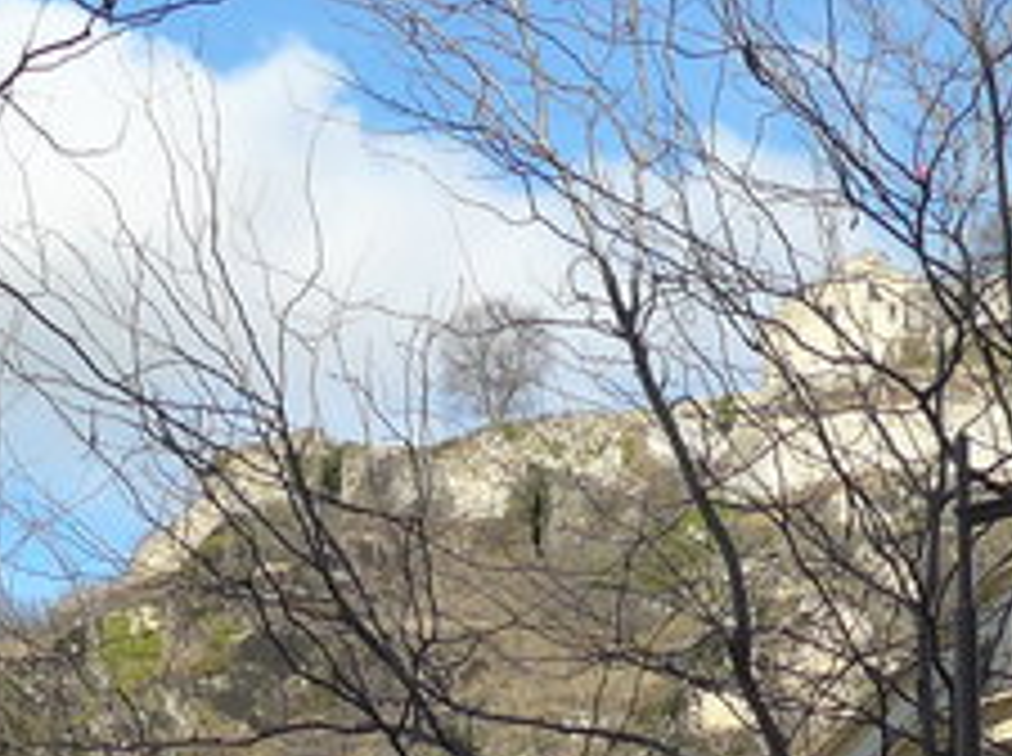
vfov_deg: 9.3
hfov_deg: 12.7
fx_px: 4524
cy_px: 1156
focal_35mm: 155
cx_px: 324
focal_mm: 6
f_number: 2.8
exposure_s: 1/1300
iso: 125
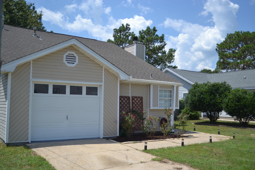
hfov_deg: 53.1
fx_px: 255
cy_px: 85
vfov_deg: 36.9
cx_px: 128
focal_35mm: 36
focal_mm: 24
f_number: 4
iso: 100
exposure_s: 1/1000
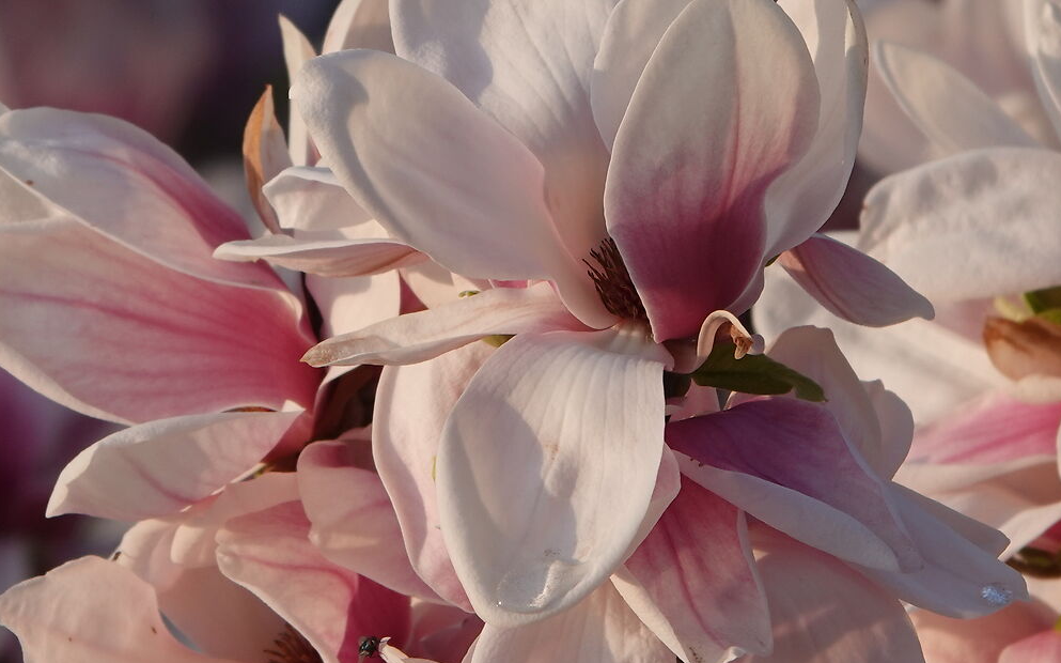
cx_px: 492
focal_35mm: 1072
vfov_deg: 1.2
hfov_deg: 2.0
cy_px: 274
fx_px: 30989
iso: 100
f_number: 4
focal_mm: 159.66
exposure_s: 1/500
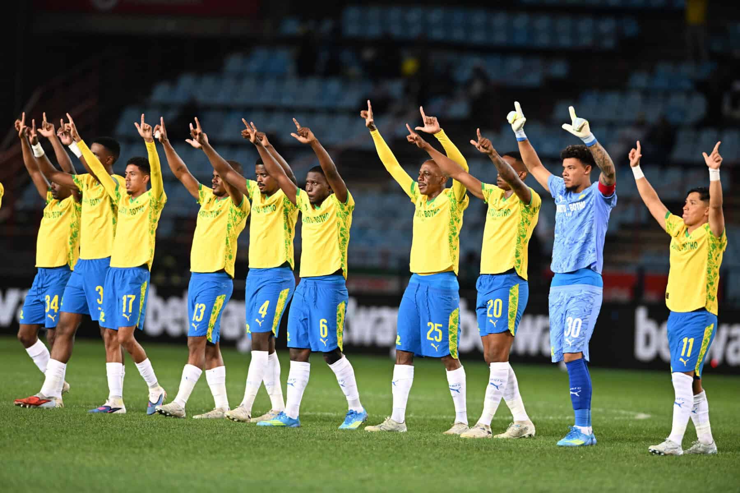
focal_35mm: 400
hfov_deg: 5.2
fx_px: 8222
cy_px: 246
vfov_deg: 3.4
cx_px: 370
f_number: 3.5
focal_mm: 400
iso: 1600
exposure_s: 1/640
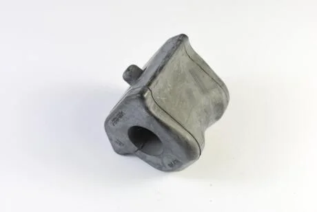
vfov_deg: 20.7
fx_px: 582
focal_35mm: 66
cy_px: 106
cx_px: 158
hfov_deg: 30.5
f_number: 9
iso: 220
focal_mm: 44
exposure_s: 1/30
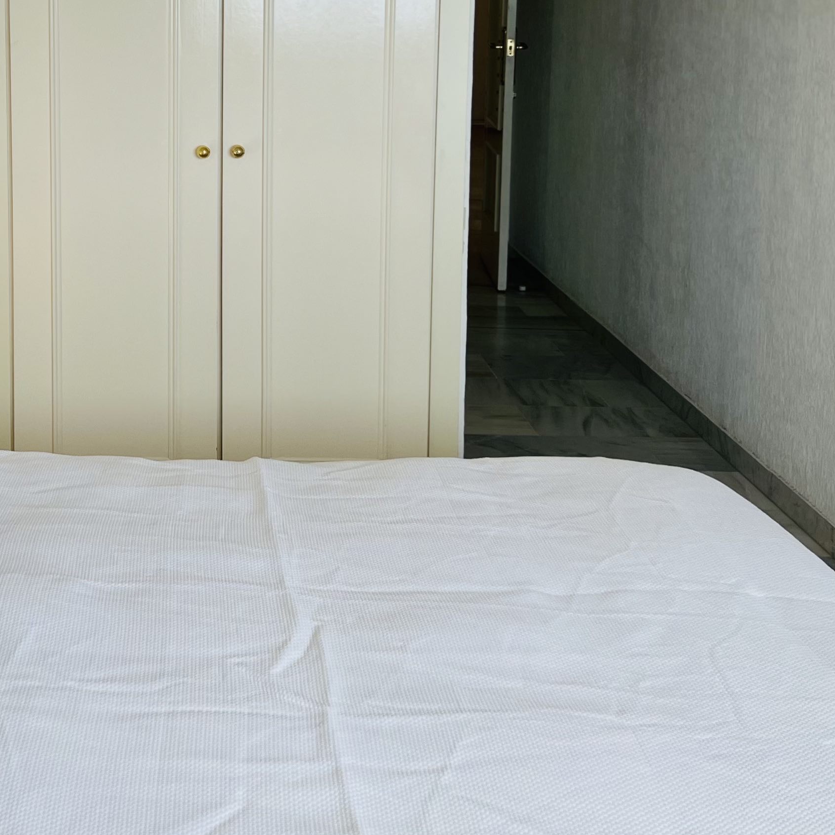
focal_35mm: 55
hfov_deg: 30.1
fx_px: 1501
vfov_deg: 30.2
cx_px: 126
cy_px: 147
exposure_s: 1/255
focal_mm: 5.7
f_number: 1.5
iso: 40
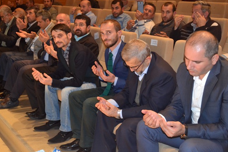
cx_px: 118
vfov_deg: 25.5
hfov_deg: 37.5
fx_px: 336
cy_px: 75
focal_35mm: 53
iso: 3200
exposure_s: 1/60
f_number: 5
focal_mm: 34
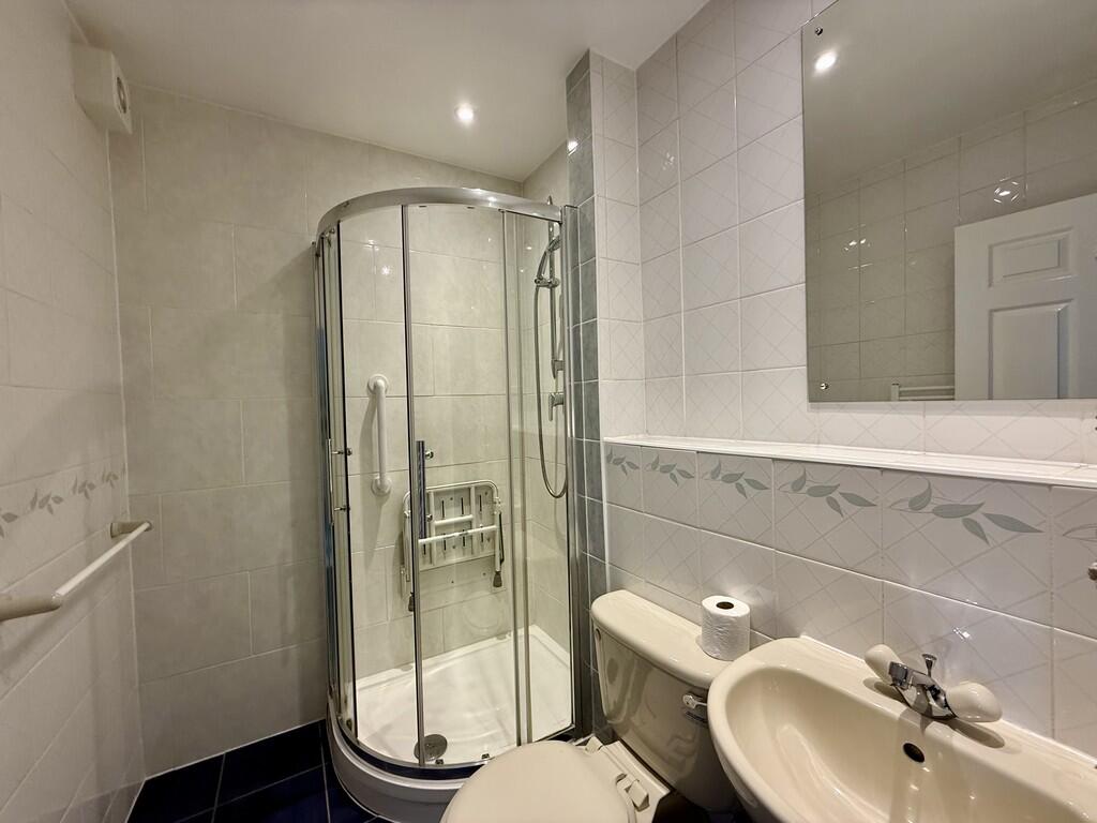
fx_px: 444
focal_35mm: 14
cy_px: 412
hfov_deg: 102.1
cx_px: 548
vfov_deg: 85.7
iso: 125
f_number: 2.2
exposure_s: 1/100
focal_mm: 2.22
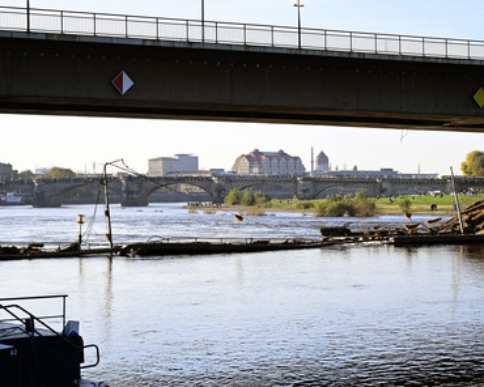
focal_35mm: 80
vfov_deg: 19.2
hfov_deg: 23.8
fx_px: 1146
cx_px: 282
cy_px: 194
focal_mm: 70
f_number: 4
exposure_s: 1/400
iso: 100
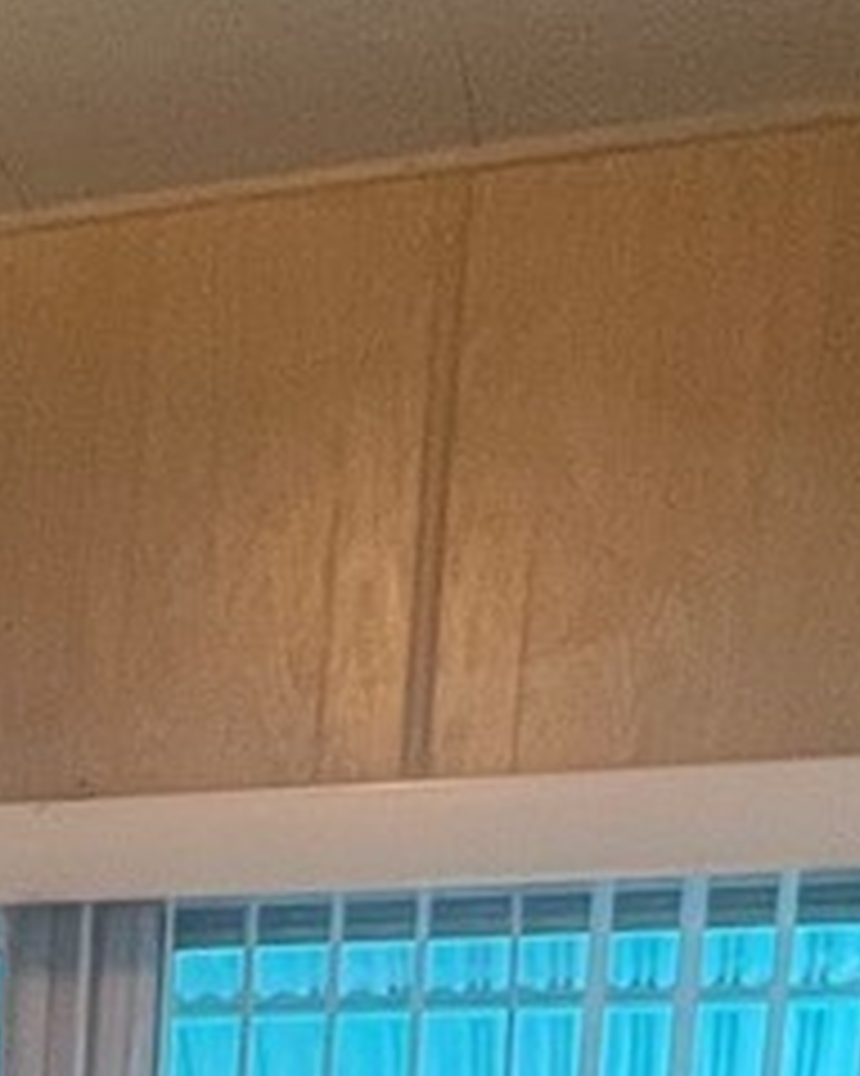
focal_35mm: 85
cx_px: -549
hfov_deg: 16.0
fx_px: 2706
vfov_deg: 17.5
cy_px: 2021
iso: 320
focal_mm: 1.57
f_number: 1.8
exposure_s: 1/60
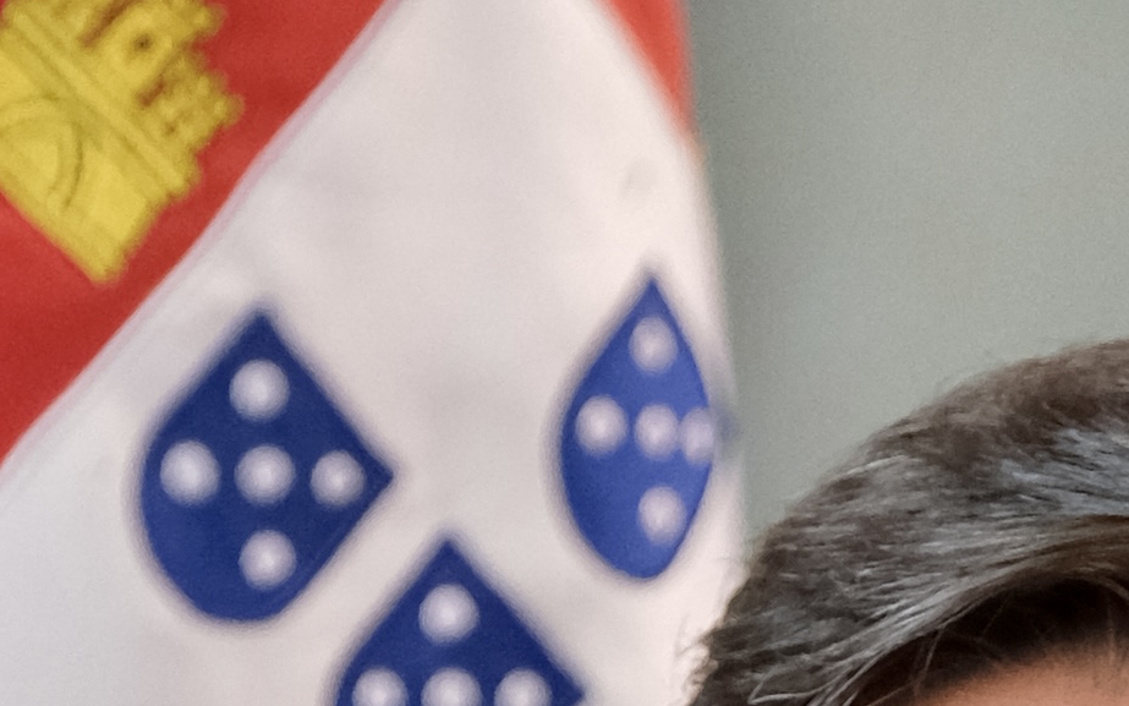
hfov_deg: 2.5
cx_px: 958
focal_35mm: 834
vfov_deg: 1.6
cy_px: 2899
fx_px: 25663
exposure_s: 1/250
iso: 1600
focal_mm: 80.4
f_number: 2.8
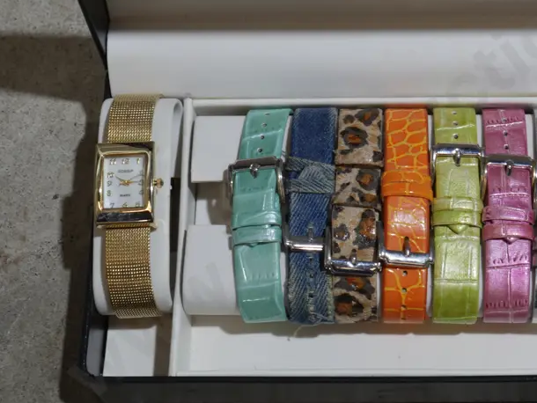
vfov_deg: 14.2
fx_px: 1614
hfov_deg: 18.7
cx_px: 437
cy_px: 117
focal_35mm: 104
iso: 400
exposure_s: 1/80
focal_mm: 31
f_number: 5.4
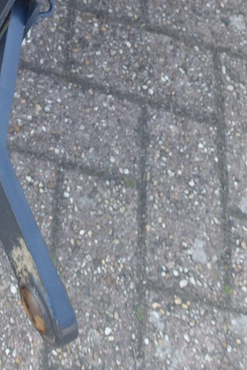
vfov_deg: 19.7
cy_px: -231
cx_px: -94
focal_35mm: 85
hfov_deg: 15.2
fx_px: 875
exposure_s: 1/250
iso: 250
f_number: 4
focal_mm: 8.8
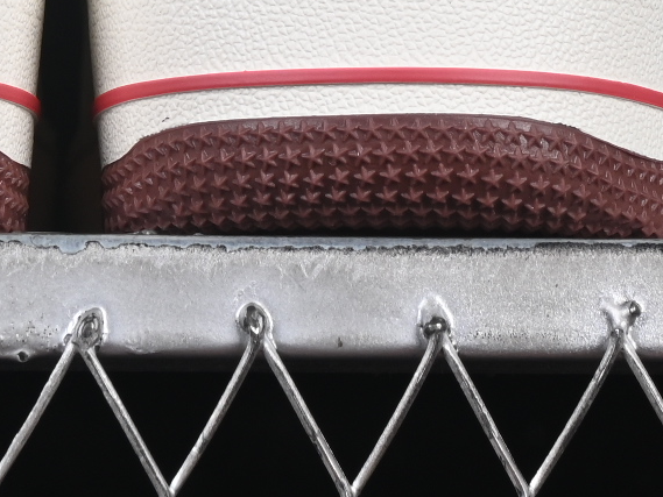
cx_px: 120
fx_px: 6762
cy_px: -436
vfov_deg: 4.2
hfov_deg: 5.6
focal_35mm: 353
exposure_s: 1/80
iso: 160
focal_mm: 50
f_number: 8
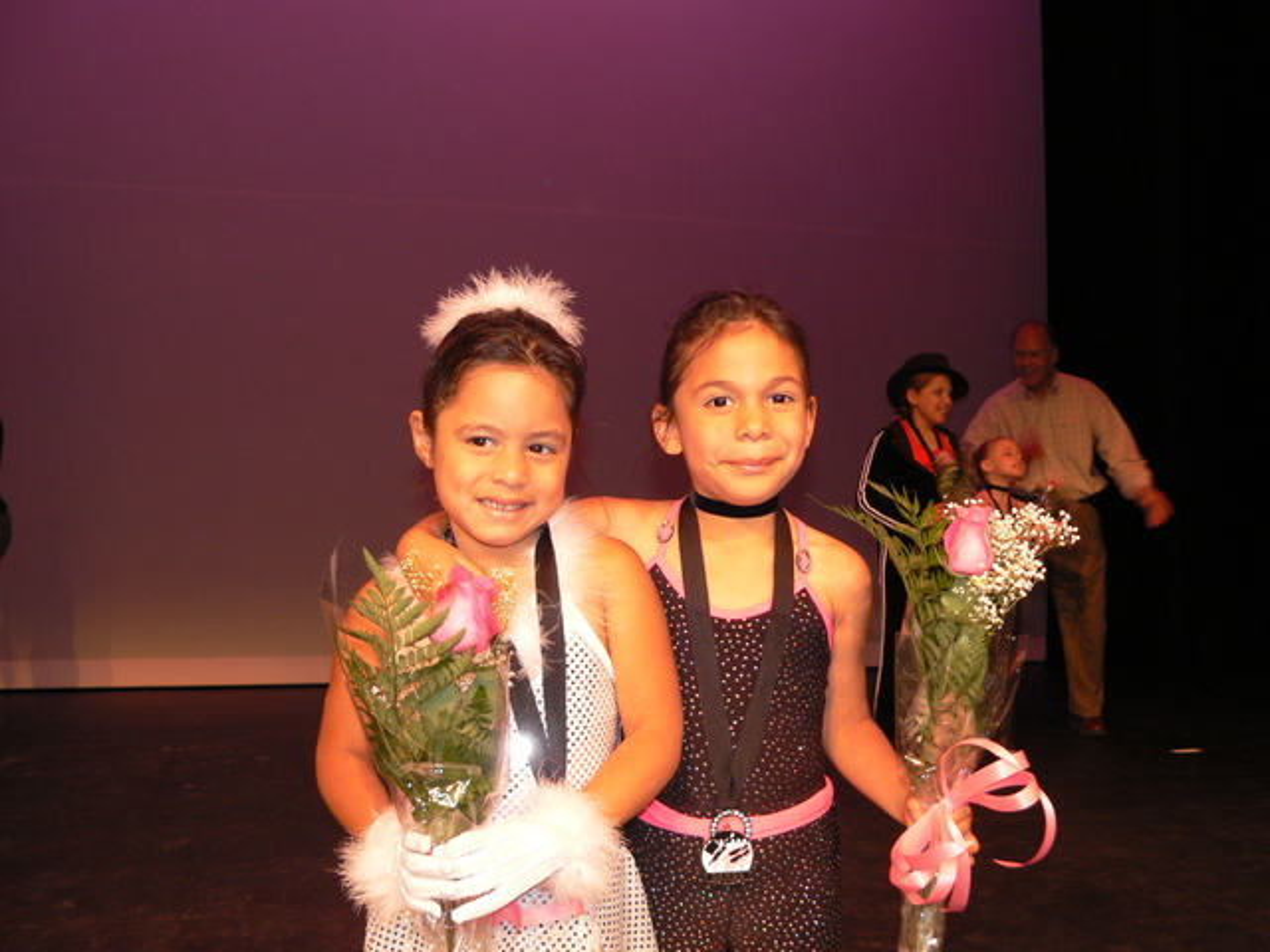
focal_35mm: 36
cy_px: 476
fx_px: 1321
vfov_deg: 39.7
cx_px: 635
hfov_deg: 51.4
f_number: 2.8
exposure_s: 1/30
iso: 80
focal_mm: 6
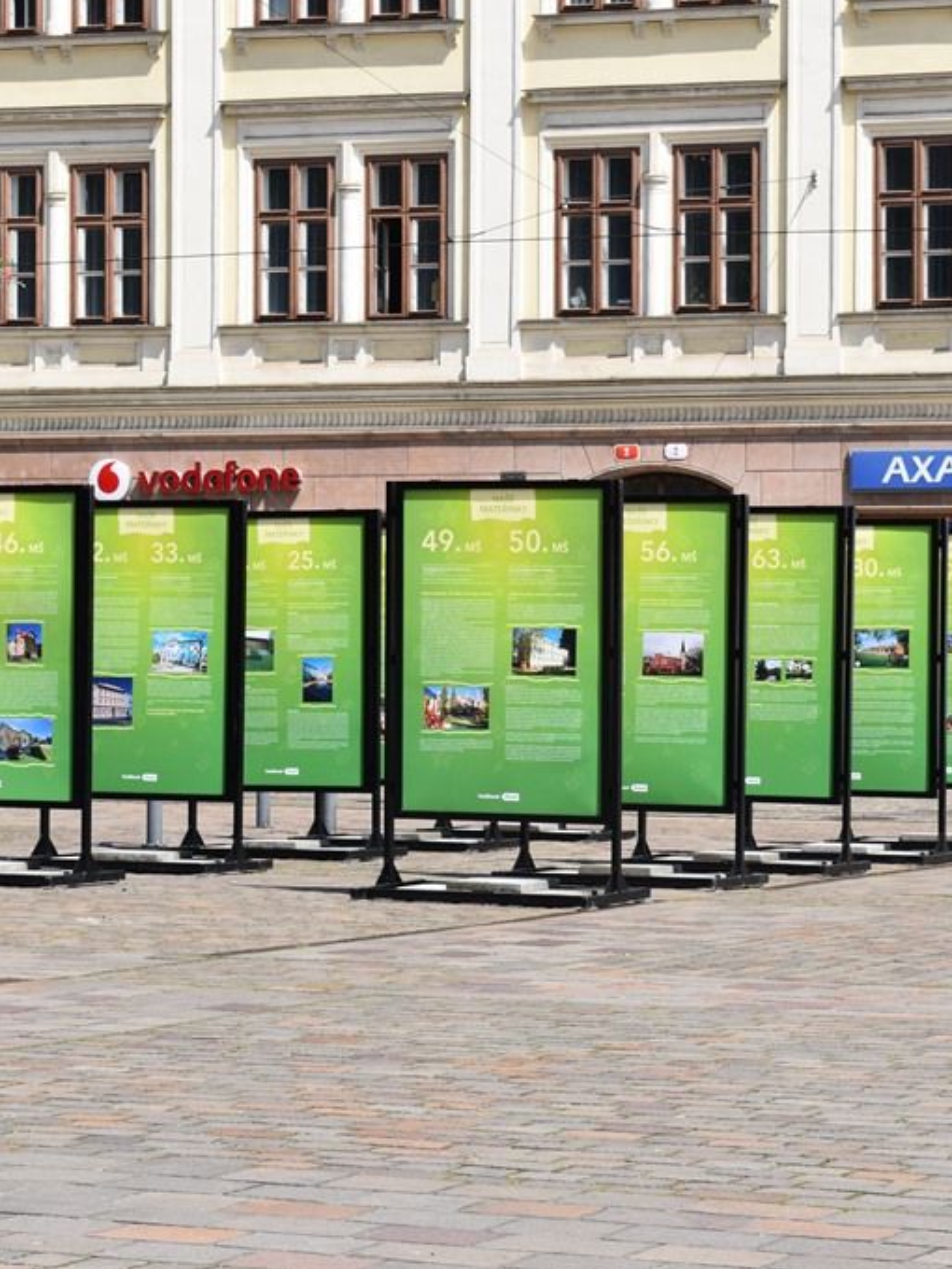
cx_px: 595
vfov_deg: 17.4
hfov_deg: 13.1
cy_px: 635
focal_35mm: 113
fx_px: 4144
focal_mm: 52
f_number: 10
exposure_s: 1/400
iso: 200
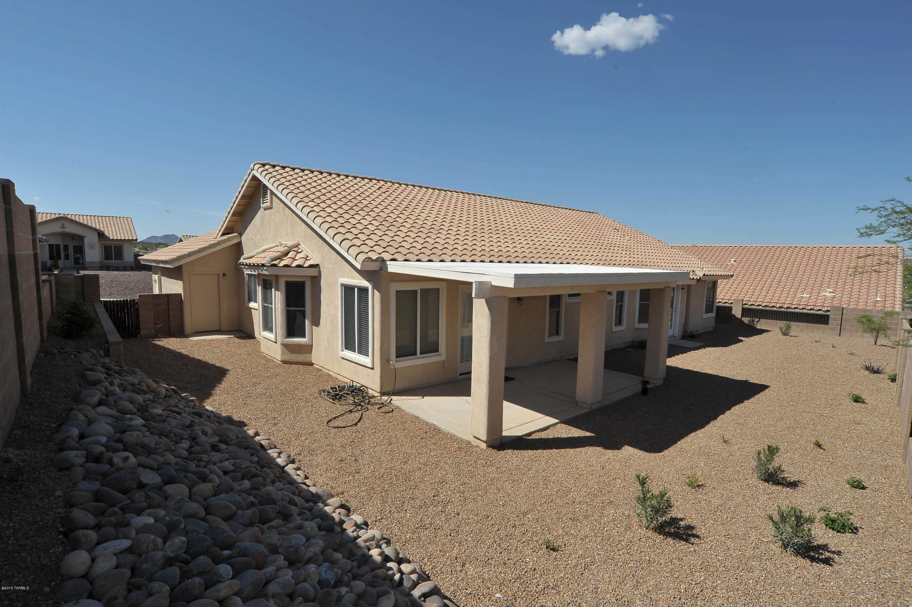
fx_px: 456
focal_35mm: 18
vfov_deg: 67.3
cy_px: 304
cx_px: 456
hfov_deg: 90.0
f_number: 16
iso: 250
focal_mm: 18
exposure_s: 1/320
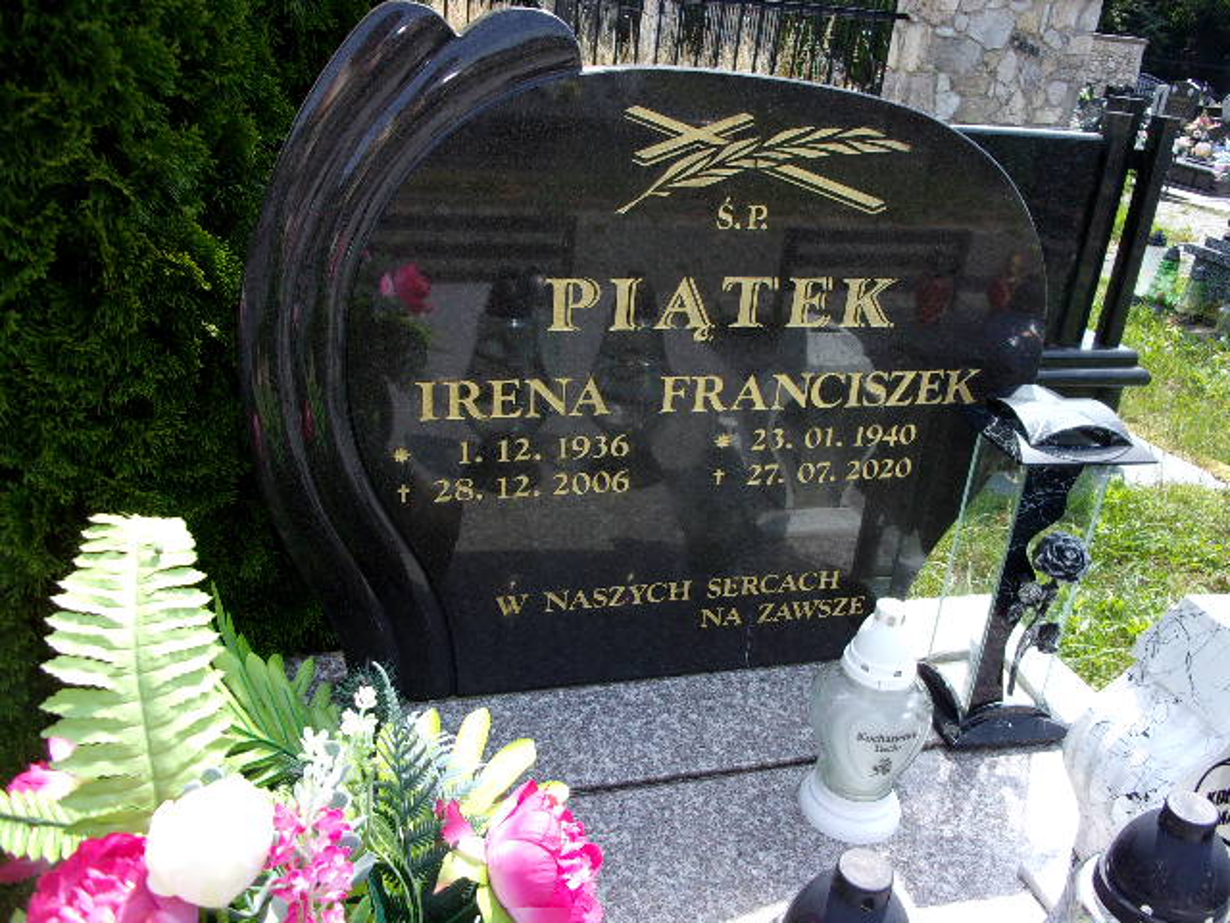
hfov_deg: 63.4
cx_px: 615
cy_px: 462
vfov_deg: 49.7
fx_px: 995
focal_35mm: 28
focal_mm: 5.1
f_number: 3.9
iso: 80
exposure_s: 1/240
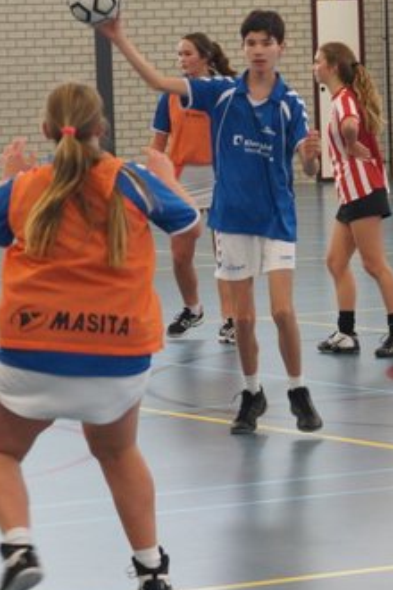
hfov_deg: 12.6
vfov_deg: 18.8
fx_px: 1785
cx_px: 170
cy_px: 266
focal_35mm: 109
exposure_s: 1/160
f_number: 3.5
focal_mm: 50
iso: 800
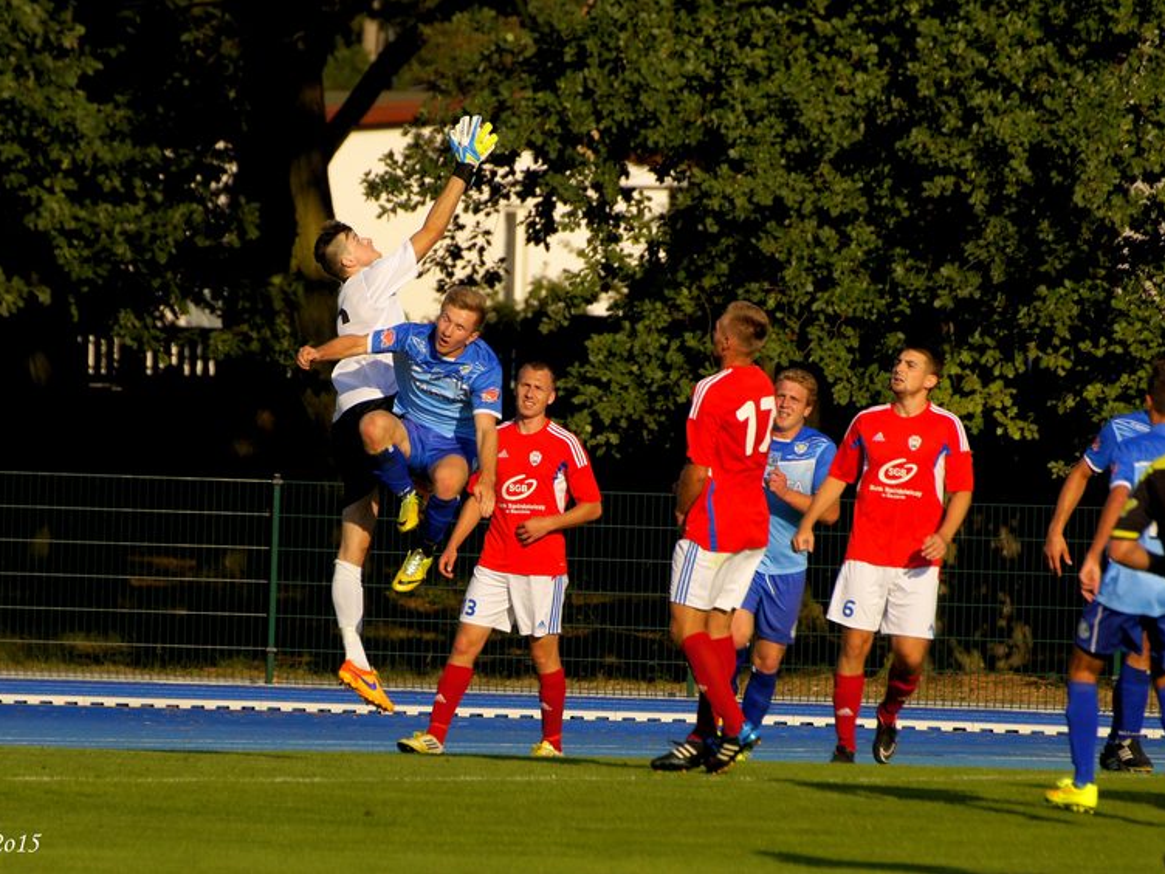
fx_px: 16457
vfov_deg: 3.0
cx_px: 527
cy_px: 437
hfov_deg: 4.1
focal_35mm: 489
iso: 200
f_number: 6.3
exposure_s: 1/2500
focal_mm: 300
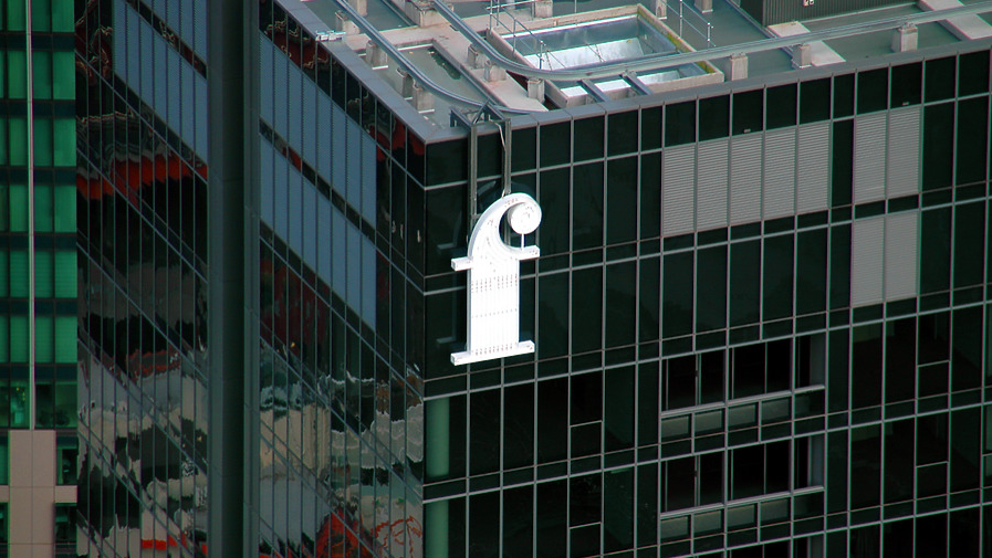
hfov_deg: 6.9
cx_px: 497
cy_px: 312
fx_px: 8287
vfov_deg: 3.9
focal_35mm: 315
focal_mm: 200
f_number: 6.3
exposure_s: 1/160
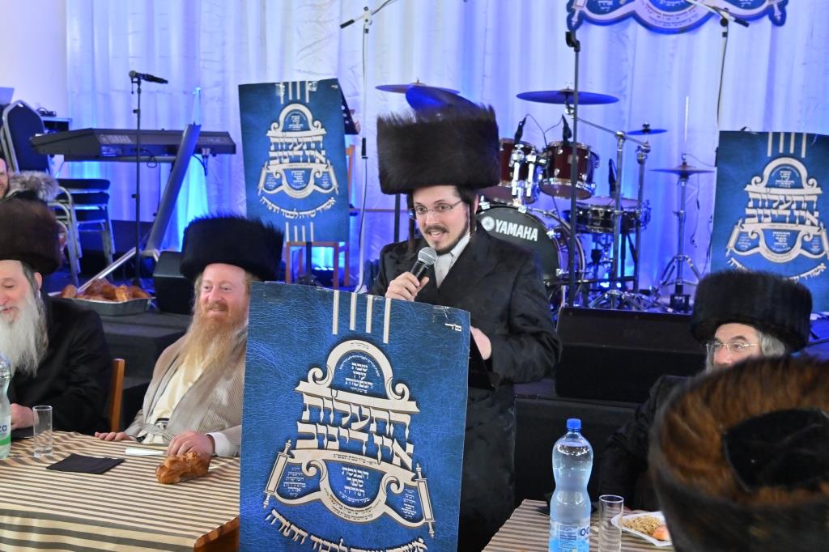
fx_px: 1174
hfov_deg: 38.9
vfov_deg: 26.5
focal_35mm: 51
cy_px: 276
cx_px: 414
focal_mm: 34
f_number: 4
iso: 1250
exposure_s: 1/160
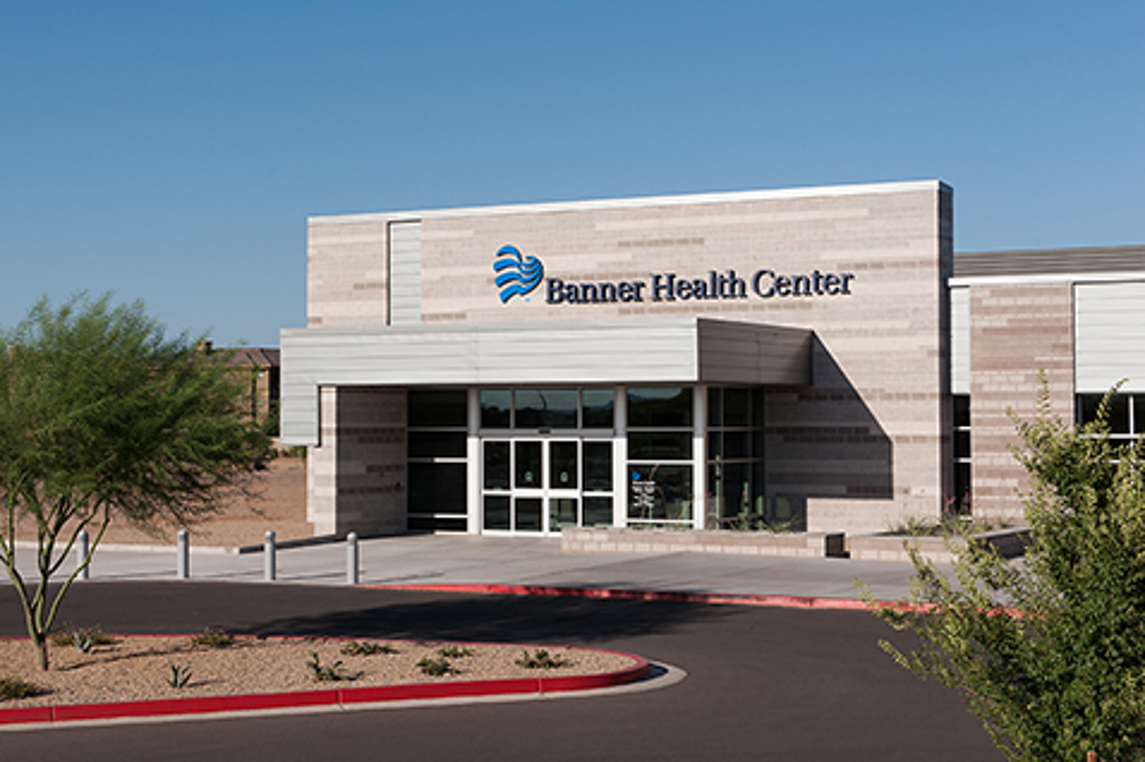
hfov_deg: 34.5
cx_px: 572
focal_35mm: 58
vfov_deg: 23.3
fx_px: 1843
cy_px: 381
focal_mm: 58
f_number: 11
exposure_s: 1/350
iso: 200
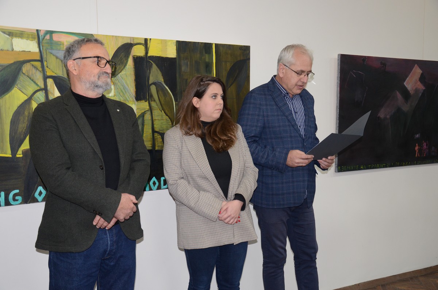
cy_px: 145
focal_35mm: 39
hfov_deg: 49.6
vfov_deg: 34.1
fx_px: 474
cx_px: 219
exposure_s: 1/60
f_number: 5
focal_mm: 26
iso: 800
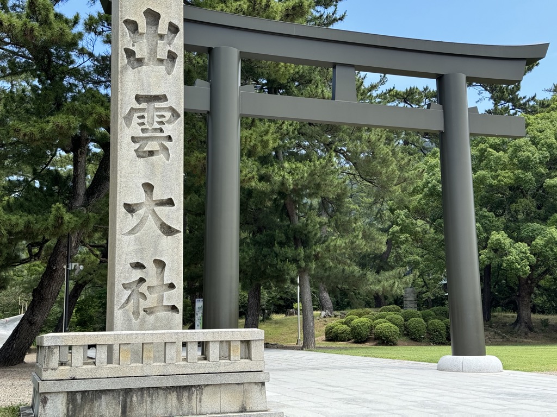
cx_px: 278
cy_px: 208
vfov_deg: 30.3
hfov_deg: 39.7
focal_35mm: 48
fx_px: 772
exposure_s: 1/1395
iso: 64
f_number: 1.78
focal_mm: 6.76
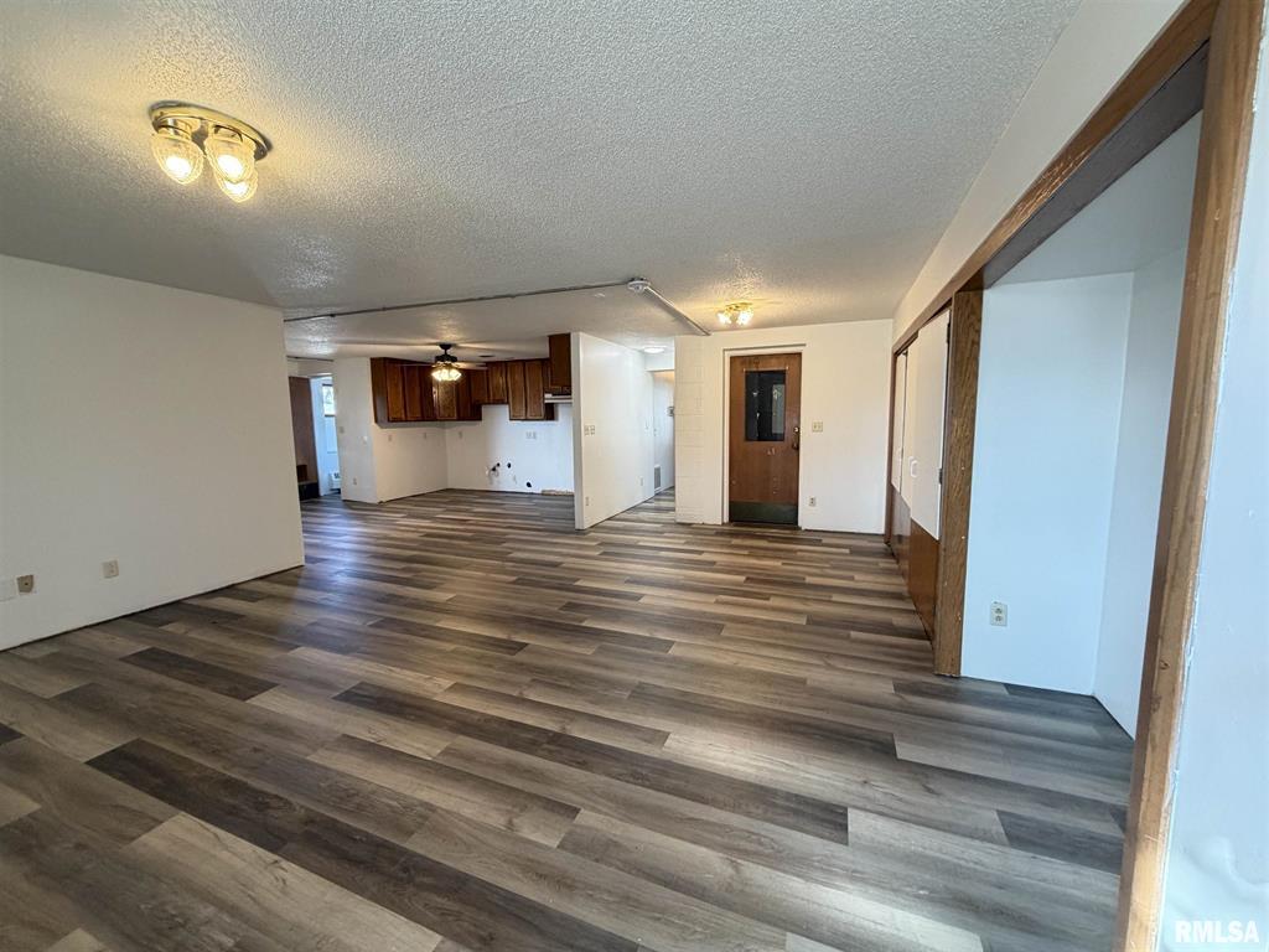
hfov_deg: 102.1
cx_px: 634
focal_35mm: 14
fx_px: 513
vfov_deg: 85.7
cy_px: 476
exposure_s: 1/60
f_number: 2.2
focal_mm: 2.22
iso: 200
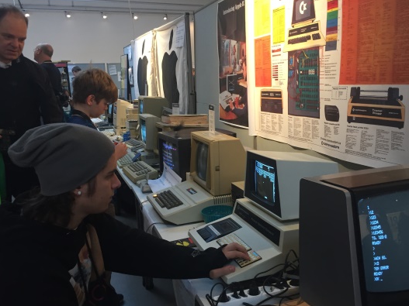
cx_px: 220
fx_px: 390
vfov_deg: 42.9
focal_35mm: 33
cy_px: 159
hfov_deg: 55.3
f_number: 2.2
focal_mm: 4.15
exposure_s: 1/33
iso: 125
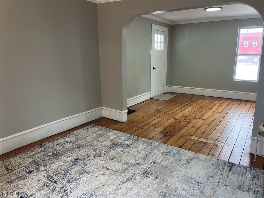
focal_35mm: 26
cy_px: 99
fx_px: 198
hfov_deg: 67.3
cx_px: 132
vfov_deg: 53.1
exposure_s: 1/60
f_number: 1.6
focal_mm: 5.1
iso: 80
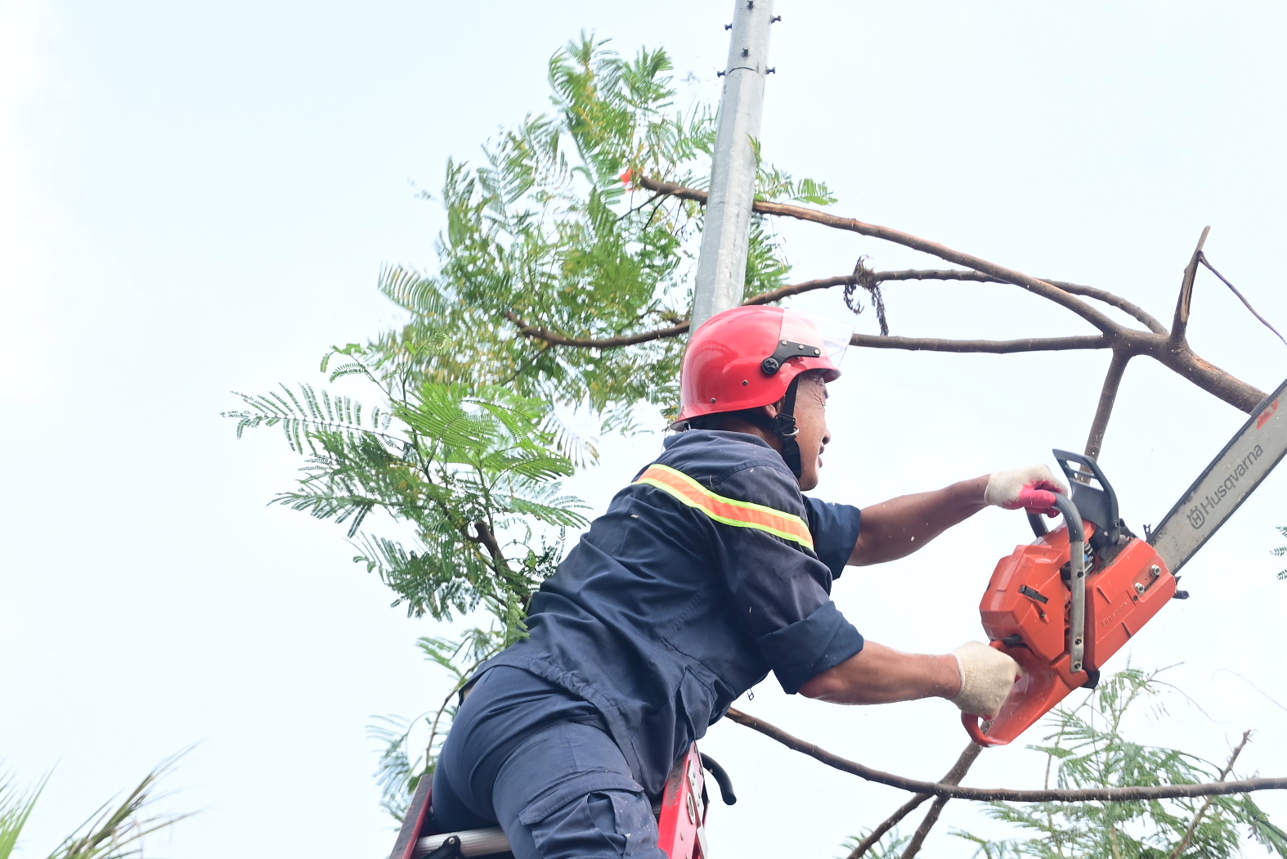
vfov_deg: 20.9
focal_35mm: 65
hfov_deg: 30.8
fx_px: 2324
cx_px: 796
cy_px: 515
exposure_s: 1/200
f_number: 4.5
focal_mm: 35
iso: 100
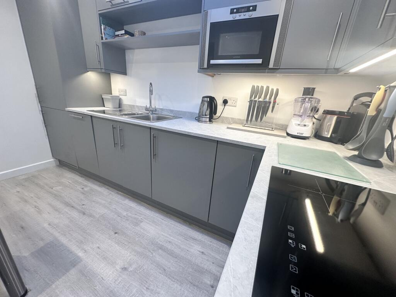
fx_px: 160
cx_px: 198
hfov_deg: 102.1
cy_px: 148
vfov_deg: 85.7
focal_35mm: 14
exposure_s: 1/100
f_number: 2.2
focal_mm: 2.22
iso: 160
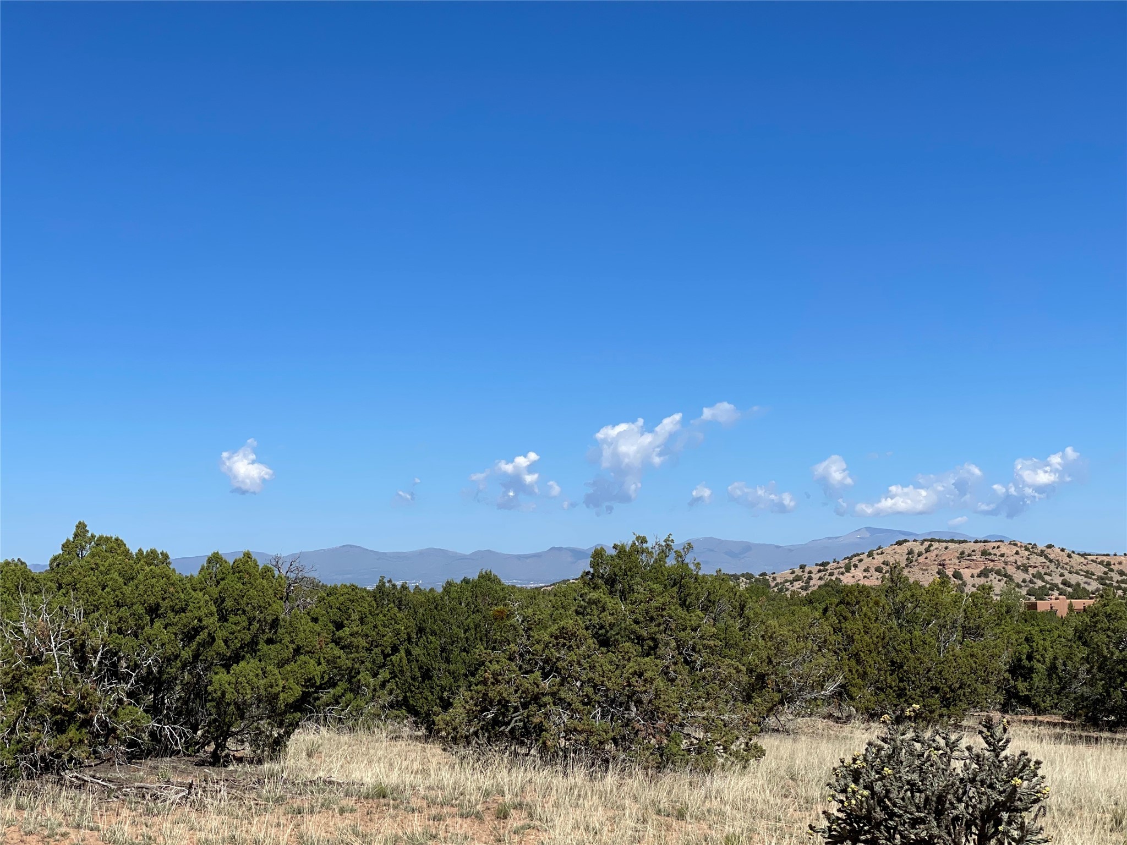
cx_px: 564
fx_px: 1693
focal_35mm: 52
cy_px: 422
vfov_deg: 28.0
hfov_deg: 36.8
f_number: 2
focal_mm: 6
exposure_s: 1/2994
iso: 32
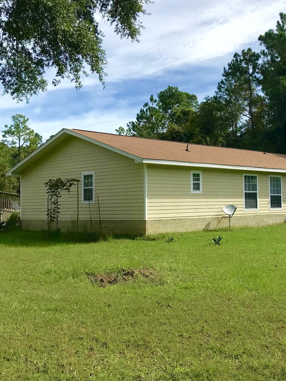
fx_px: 507
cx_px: 206
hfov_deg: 31.1
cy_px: 183
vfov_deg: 41.2
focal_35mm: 46
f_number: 1.8
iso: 20
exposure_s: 1/3425
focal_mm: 3.99
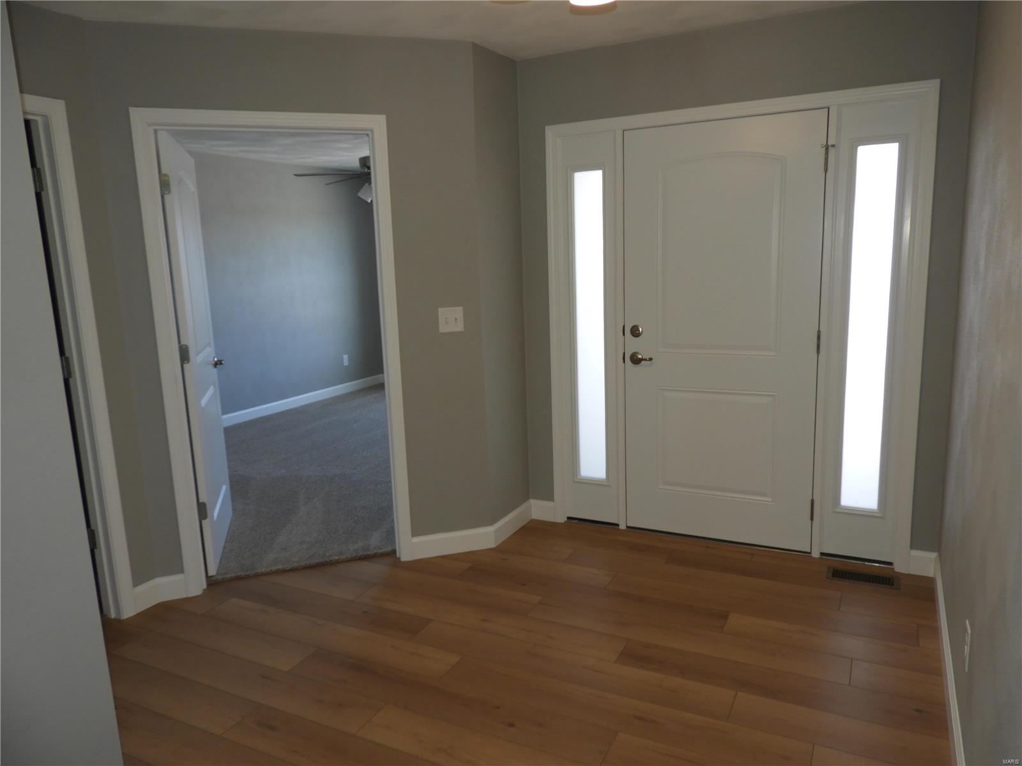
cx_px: 511
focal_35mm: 24
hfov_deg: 71.6
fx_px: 709
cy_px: 383
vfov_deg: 56.8
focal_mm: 4.3
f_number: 3.3
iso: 100
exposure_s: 1/60
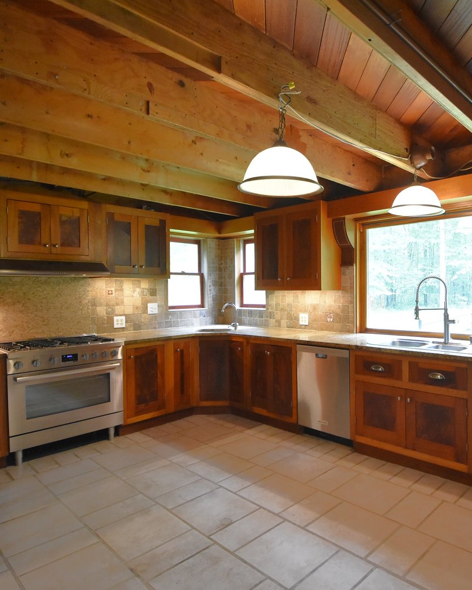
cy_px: 299
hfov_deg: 62.2
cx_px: 299
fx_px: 384
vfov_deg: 75.0
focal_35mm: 22
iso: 2200
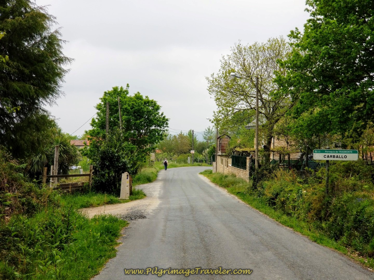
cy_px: 140
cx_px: 187
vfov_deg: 28.0
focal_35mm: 52
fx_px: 562
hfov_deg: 36.8
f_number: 2.4
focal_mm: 6
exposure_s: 1/728
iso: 25
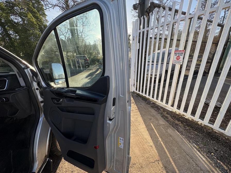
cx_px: 116
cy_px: 86
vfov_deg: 85.7
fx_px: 93
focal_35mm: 14
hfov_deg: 102.1
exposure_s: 1/379
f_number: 2.2
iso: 40
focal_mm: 2.22
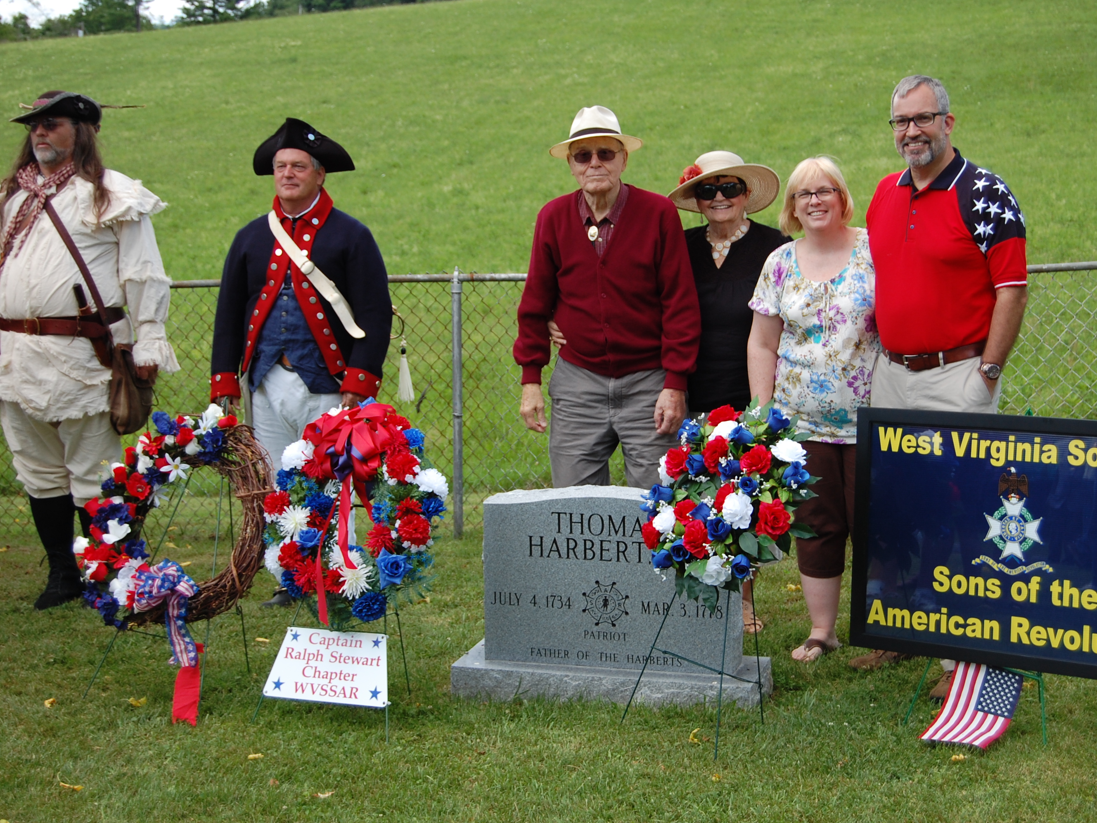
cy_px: 411
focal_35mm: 62
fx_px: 1965
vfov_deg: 23.7
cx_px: 616
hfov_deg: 31.2
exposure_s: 1/125
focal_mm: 38
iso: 250
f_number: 5.6
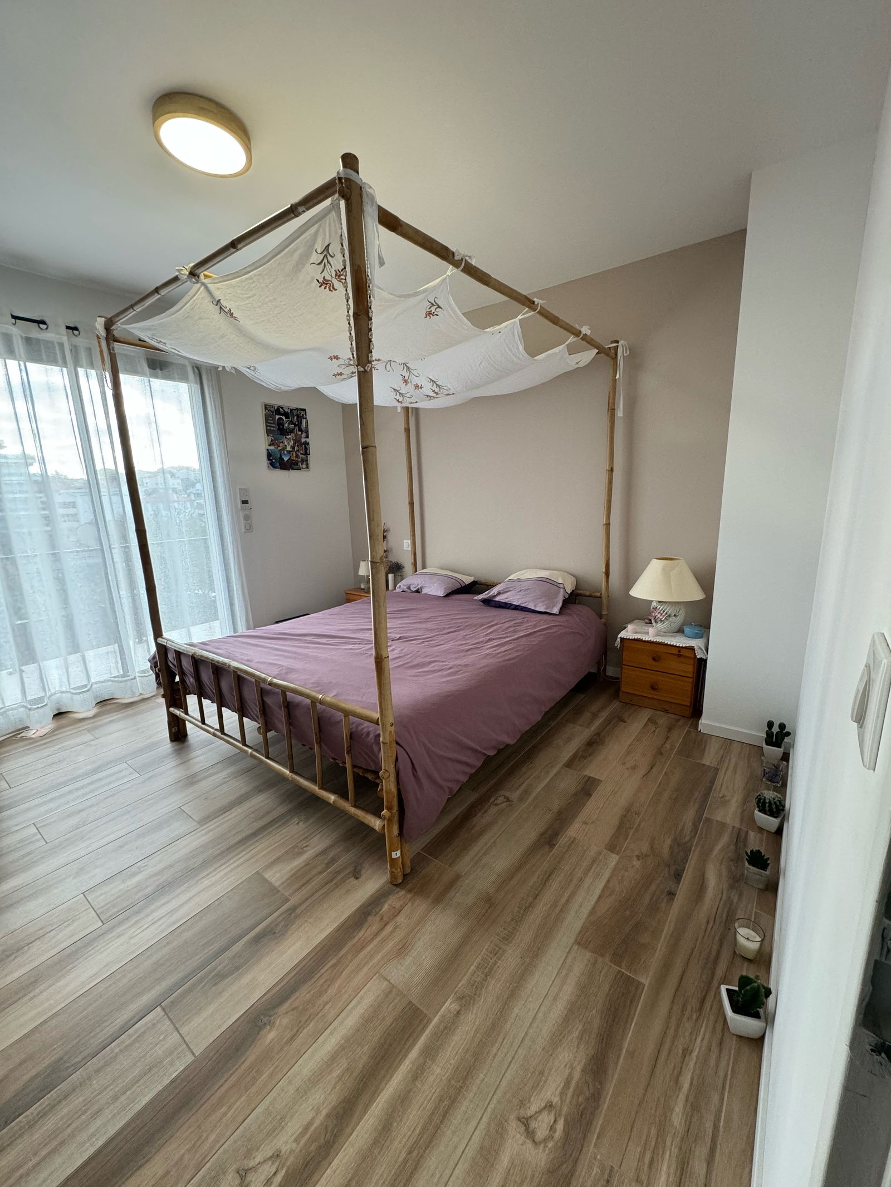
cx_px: 446
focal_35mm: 14
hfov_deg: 85.7
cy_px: 594
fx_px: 480
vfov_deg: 102.1
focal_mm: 2.22
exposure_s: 1/99
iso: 200
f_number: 2.2
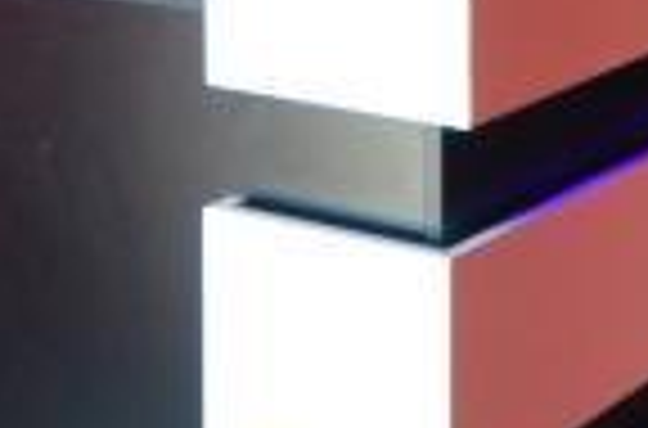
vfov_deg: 11.4
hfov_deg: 18.5
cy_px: -444
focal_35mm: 107
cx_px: 706
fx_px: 1920
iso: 640
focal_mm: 10
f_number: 3.5
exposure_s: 1/60
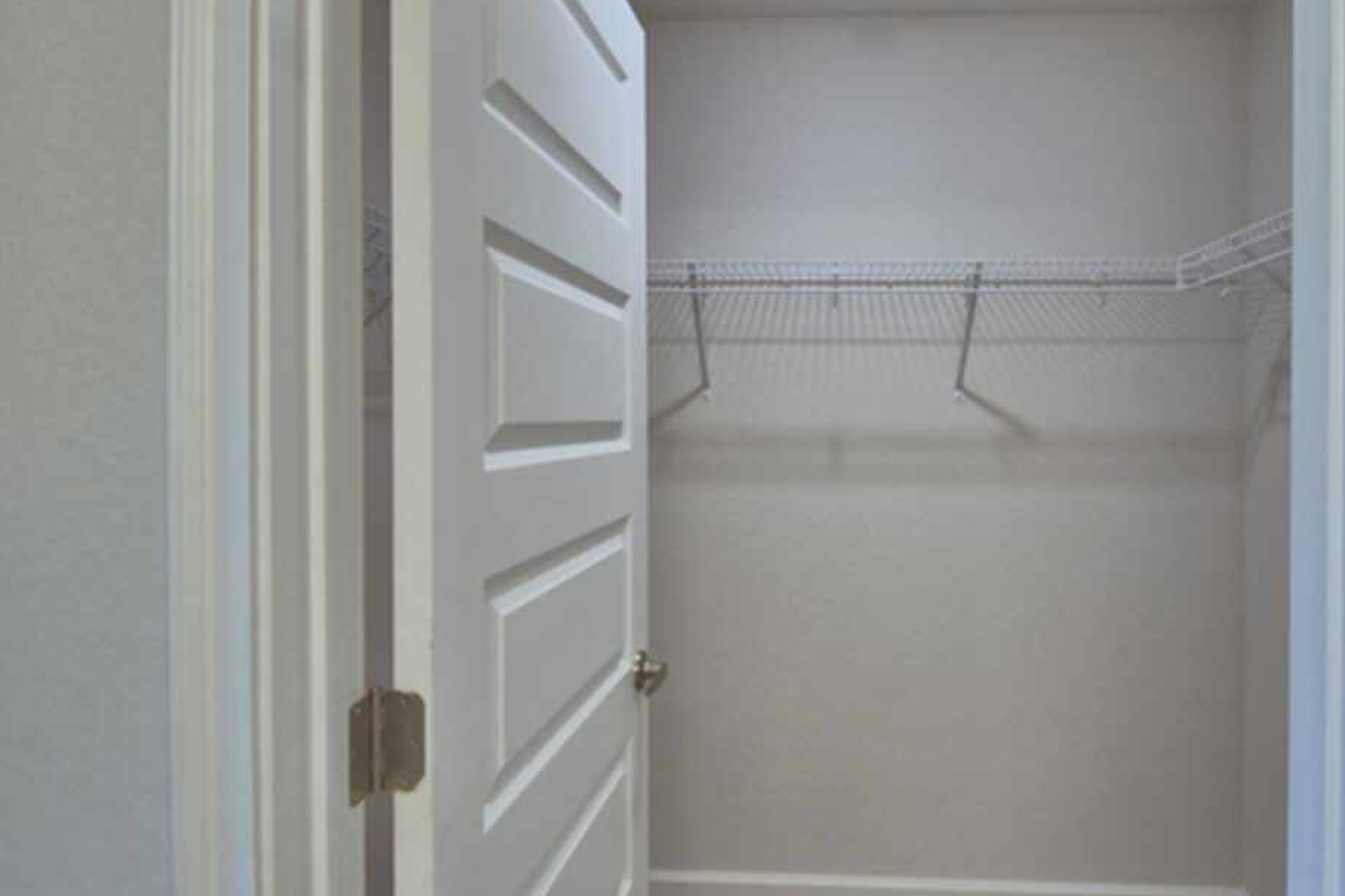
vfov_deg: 59.4
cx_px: 799
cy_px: 421
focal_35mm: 21
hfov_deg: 80.4
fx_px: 784
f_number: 4.5
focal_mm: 10
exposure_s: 1/60
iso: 400
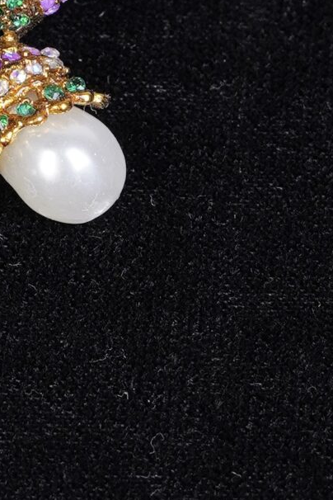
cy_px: -234
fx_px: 4398
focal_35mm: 317
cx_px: -263
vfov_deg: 6.4
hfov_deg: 4.3
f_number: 6.3
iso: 800
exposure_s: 1/160
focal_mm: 50
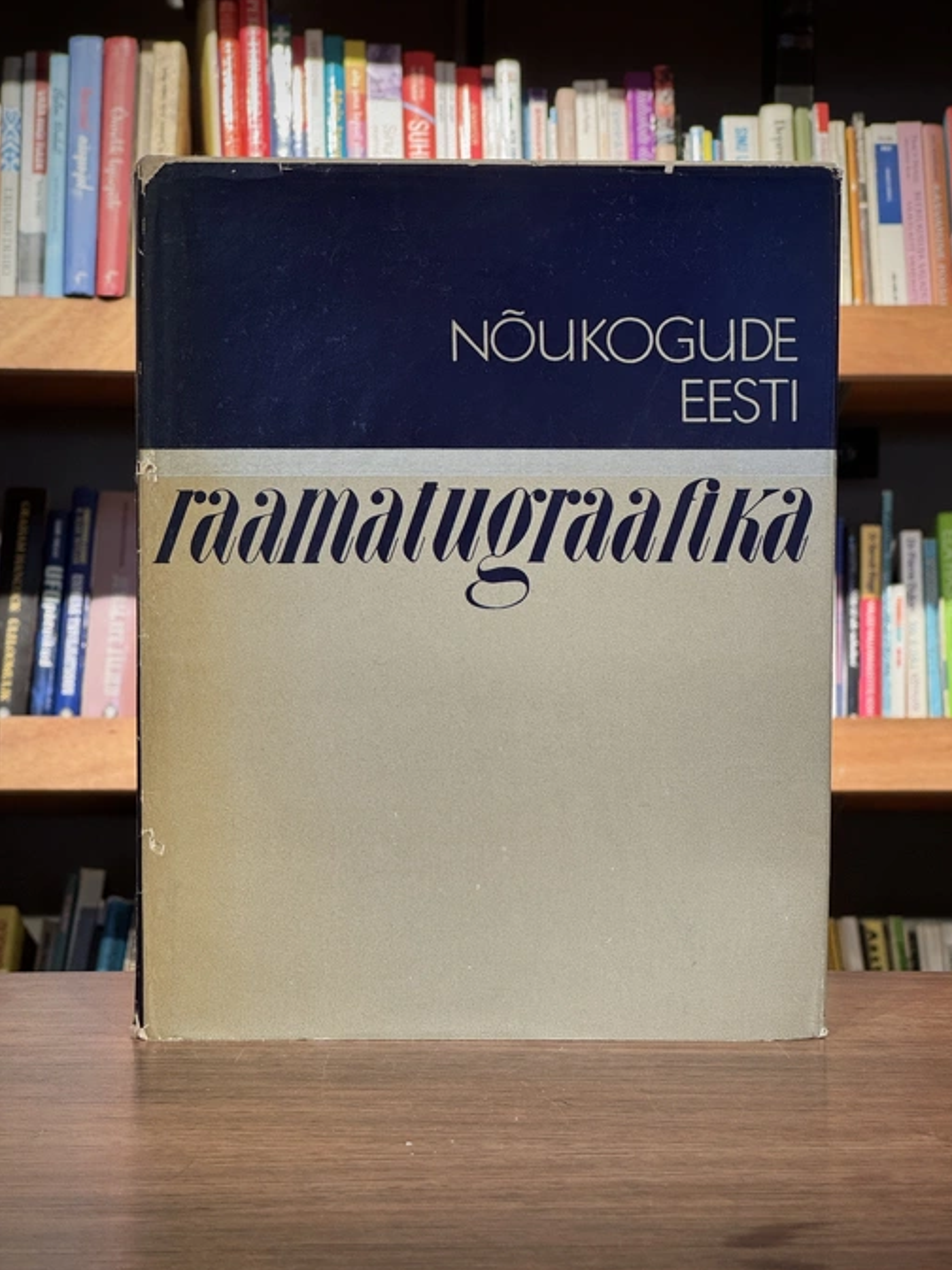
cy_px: 640
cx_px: 481
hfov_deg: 18.9
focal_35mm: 78
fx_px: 2860
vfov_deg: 25.0
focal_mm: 9
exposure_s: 1/68
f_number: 2.8
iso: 250
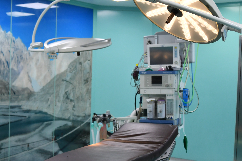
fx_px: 423
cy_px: 98
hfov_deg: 31.5
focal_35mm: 63
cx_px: 72
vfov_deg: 21.5
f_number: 2.8
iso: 500
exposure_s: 1/250
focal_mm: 24
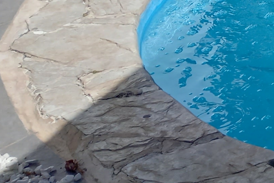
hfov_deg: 13.1
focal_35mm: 128
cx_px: 600
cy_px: -194
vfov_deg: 9.9
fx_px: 974
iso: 25
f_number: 2
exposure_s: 1/698
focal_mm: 4.6
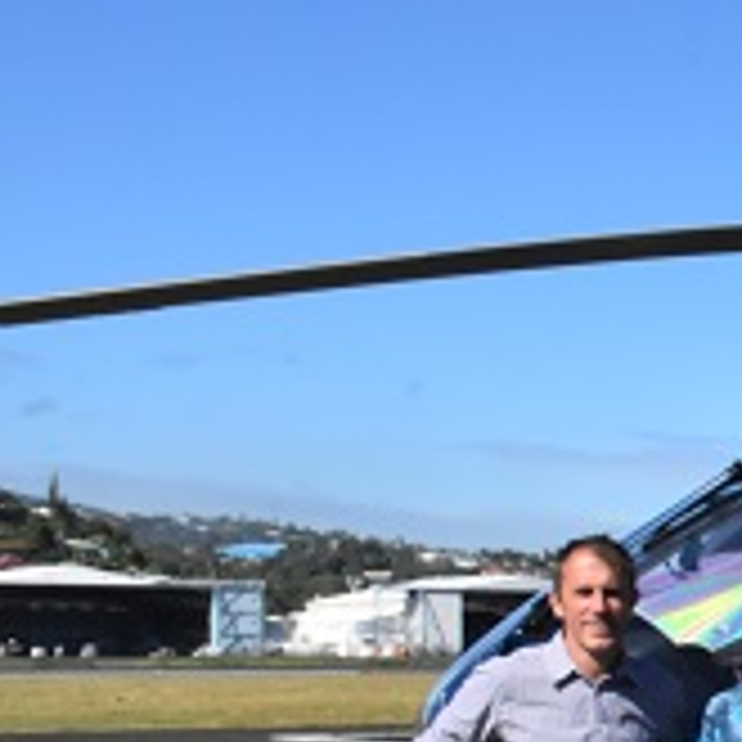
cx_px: 1363
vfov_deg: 17.3
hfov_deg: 15.1
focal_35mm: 99
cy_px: 670
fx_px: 2401
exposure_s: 1/1600
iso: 2500
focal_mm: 20
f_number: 20
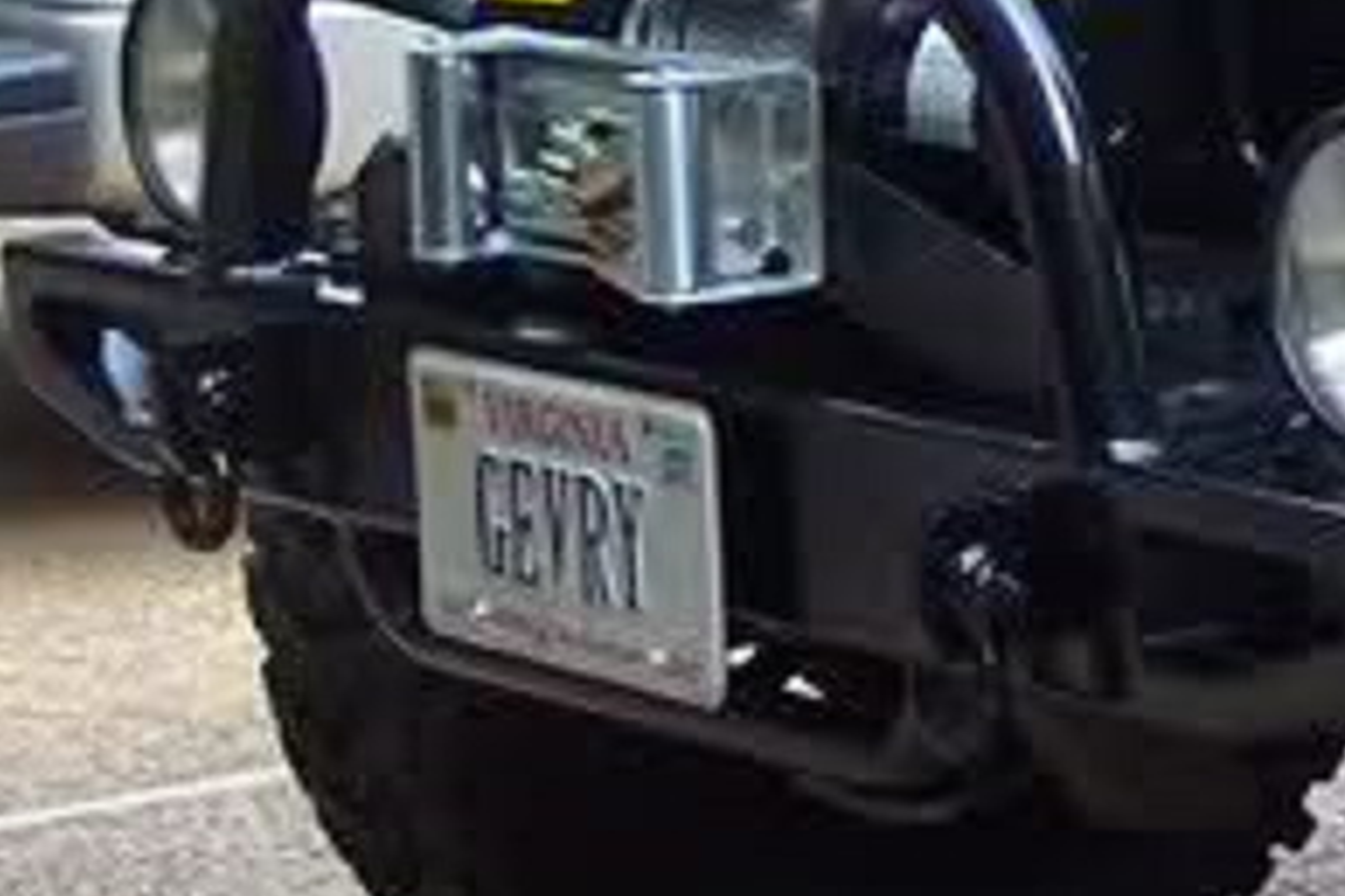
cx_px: 2478
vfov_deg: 8.7
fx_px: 5865
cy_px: -97
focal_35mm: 157
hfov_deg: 12.0
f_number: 2.8
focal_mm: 8
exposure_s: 1/180
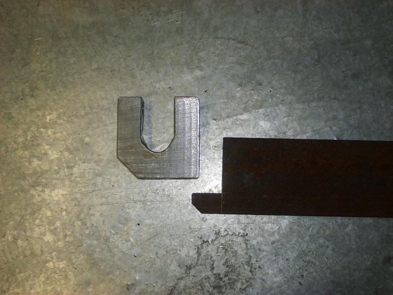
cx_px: 196
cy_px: 148
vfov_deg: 24.0
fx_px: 693
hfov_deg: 31.7
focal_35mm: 61
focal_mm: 10.3
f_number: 3.6
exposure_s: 1/60
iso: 100
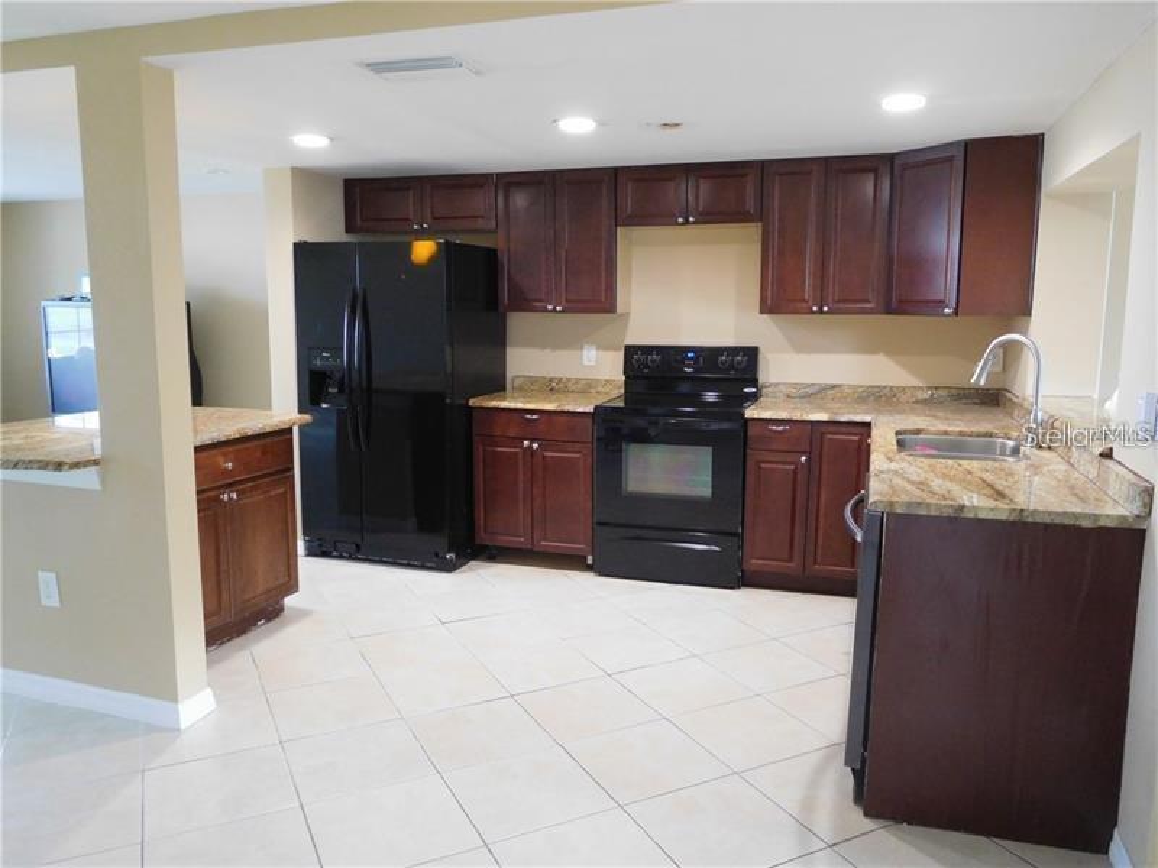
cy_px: 434
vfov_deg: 54.9
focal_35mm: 25
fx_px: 836
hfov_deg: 69.4
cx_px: 579
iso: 400
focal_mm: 4.5
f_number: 3.4
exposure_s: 1/20
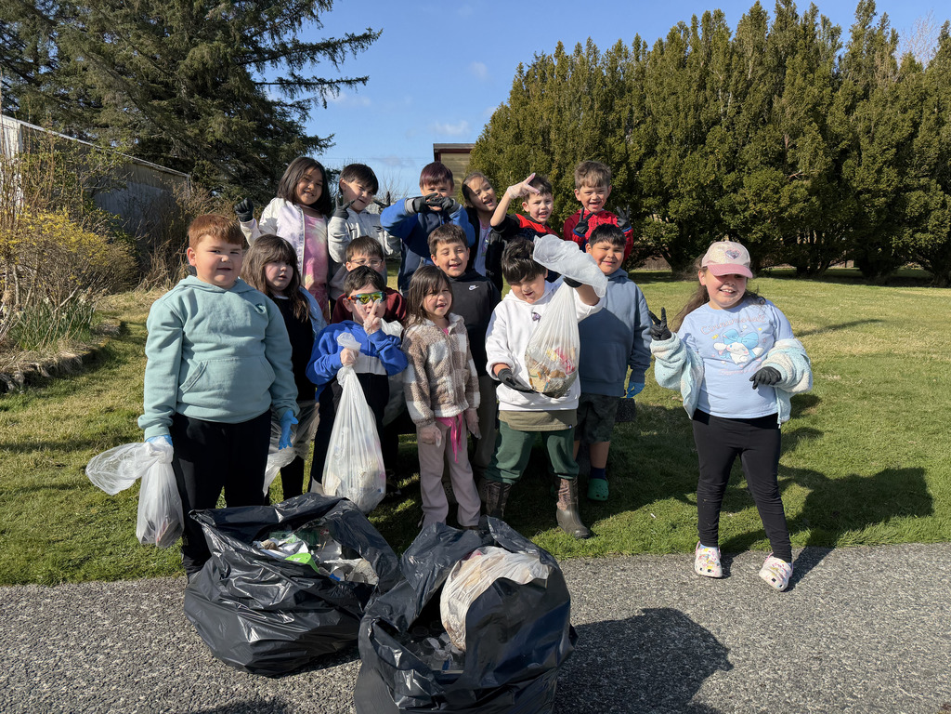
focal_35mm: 24
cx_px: 476
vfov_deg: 56.8
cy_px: 357
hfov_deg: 71.6
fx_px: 659
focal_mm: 6.76
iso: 125
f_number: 1.78
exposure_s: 1/4405
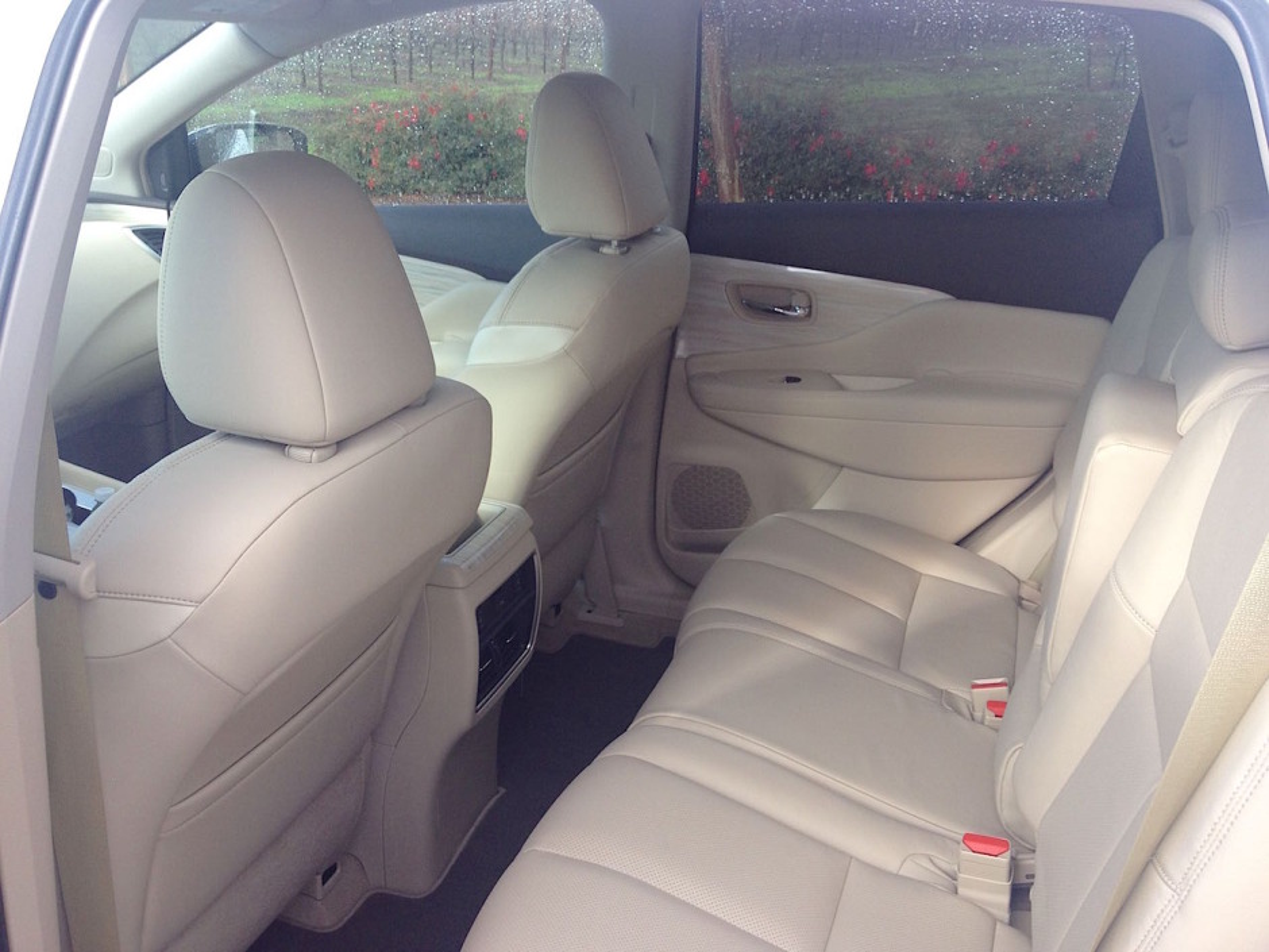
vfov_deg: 40.7
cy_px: 476
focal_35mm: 35
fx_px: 1283
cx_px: 634
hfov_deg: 52.6
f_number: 2.4
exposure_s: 1/173
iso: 50
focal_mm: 4.28
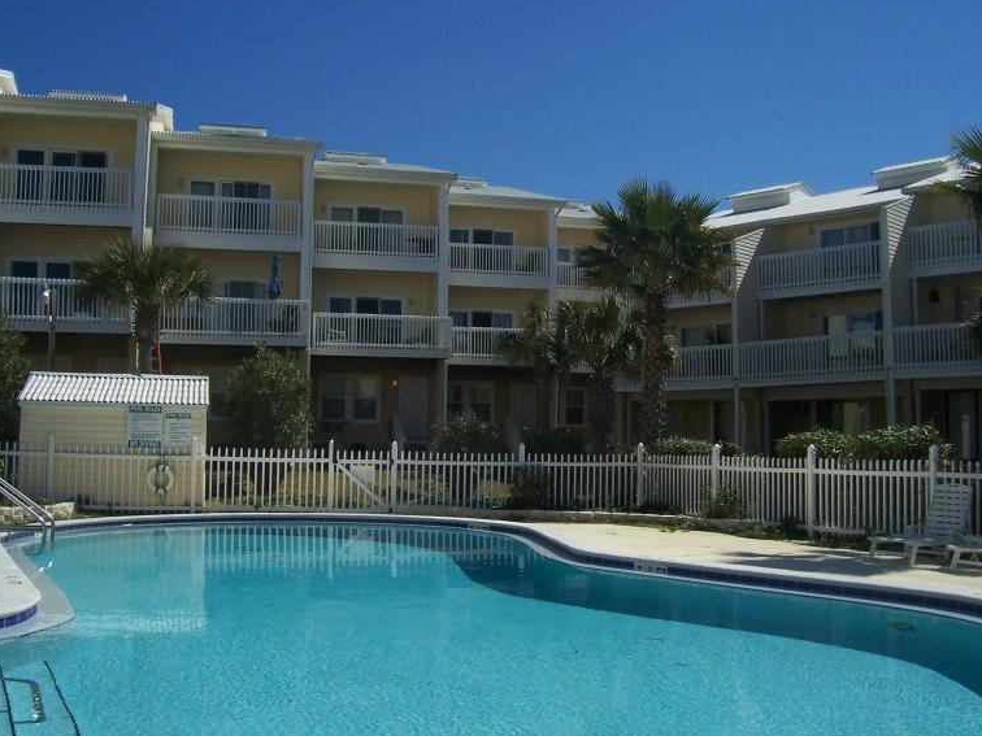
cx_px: 492
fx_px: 1021
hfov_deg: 51.4
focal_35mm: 36
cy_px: 354
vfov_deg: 39.7
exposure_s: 1/1000
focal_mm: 5.6
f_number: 5.6
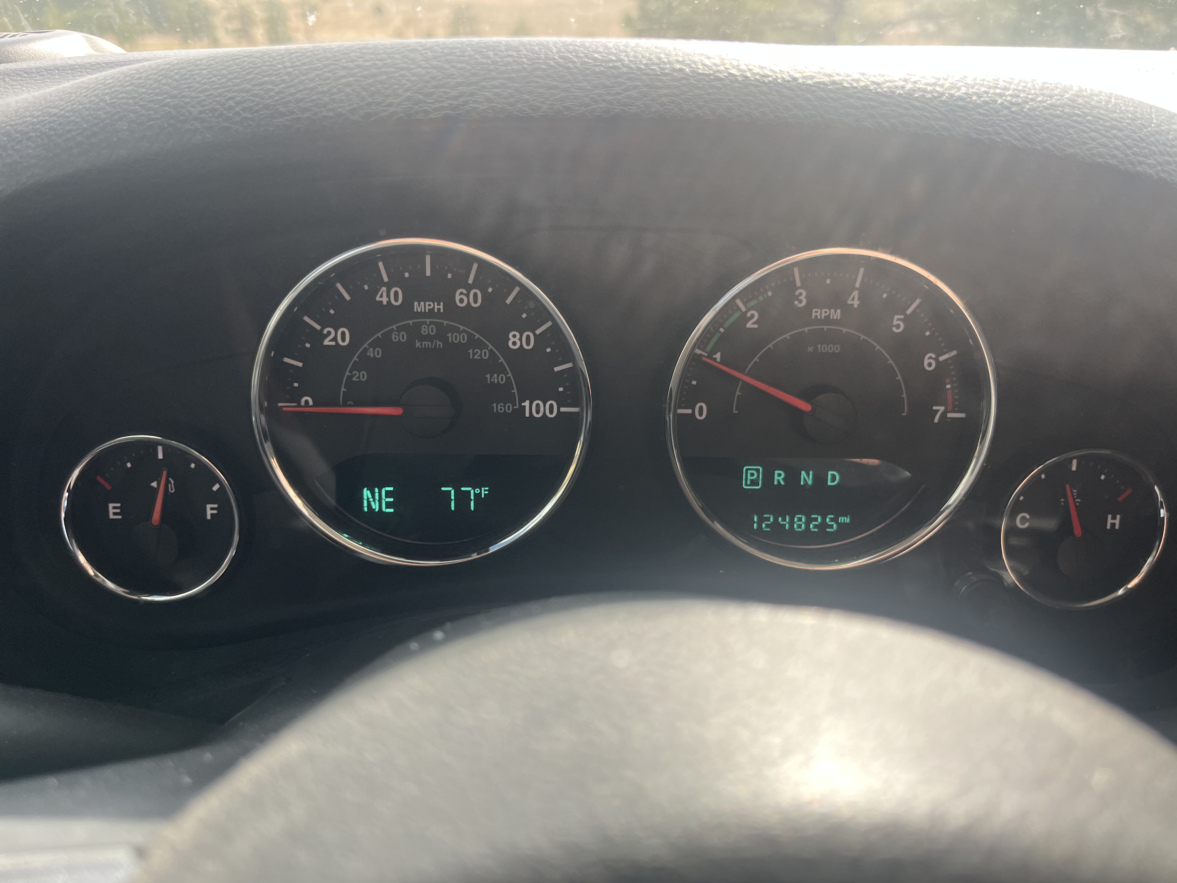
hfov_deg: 67.3
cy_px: 442
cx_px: 588
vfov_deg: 53.1
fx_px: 884
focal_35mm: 26
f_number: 1.6
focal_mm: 5.1
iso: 40
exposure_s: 1/148
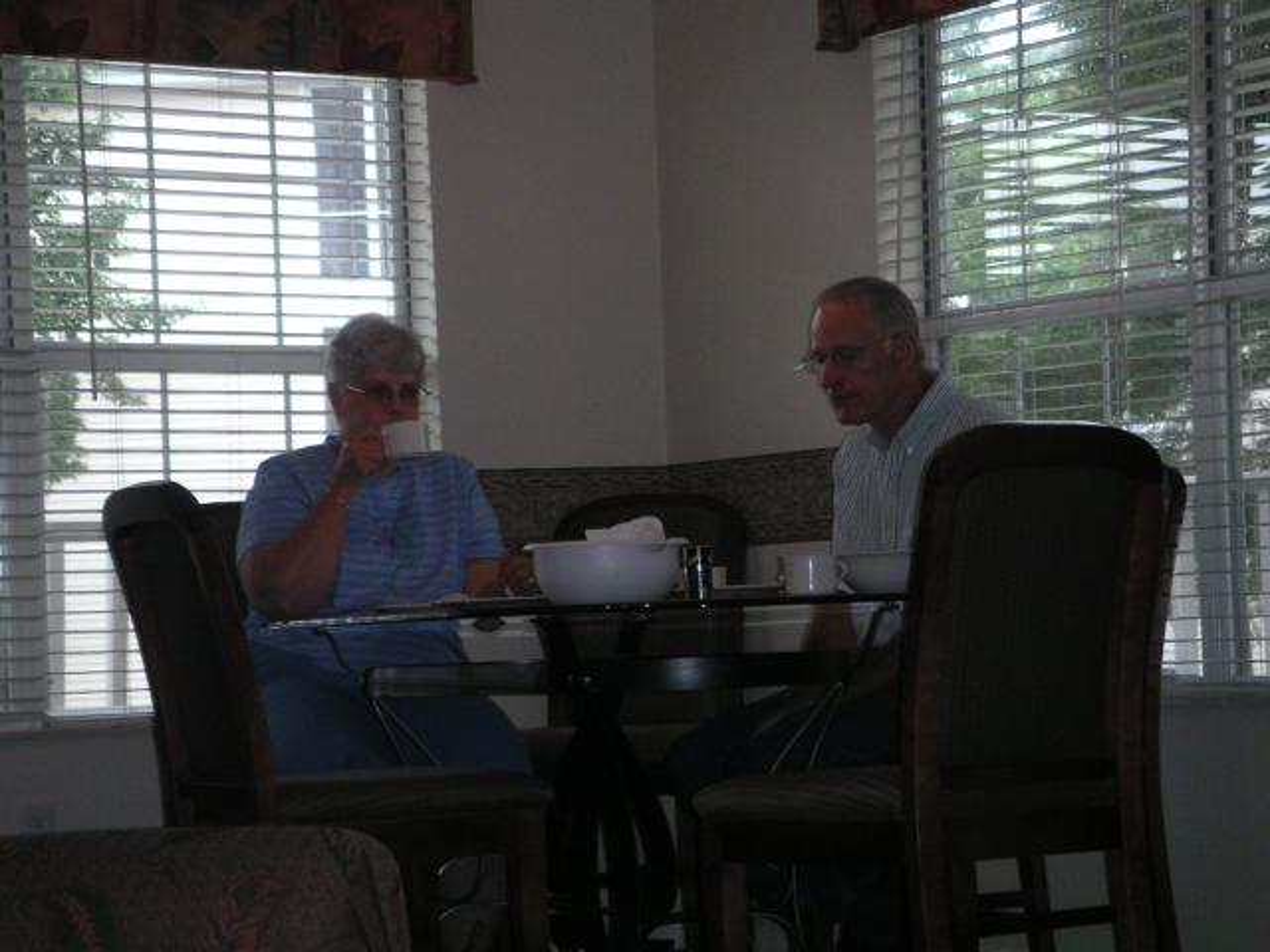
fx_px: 4072
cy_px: 476
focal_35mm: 111
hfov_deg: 17.7
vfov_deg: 13.3
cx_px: 635
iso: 160
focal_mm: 17.1
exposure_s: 1/111
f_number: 3.6
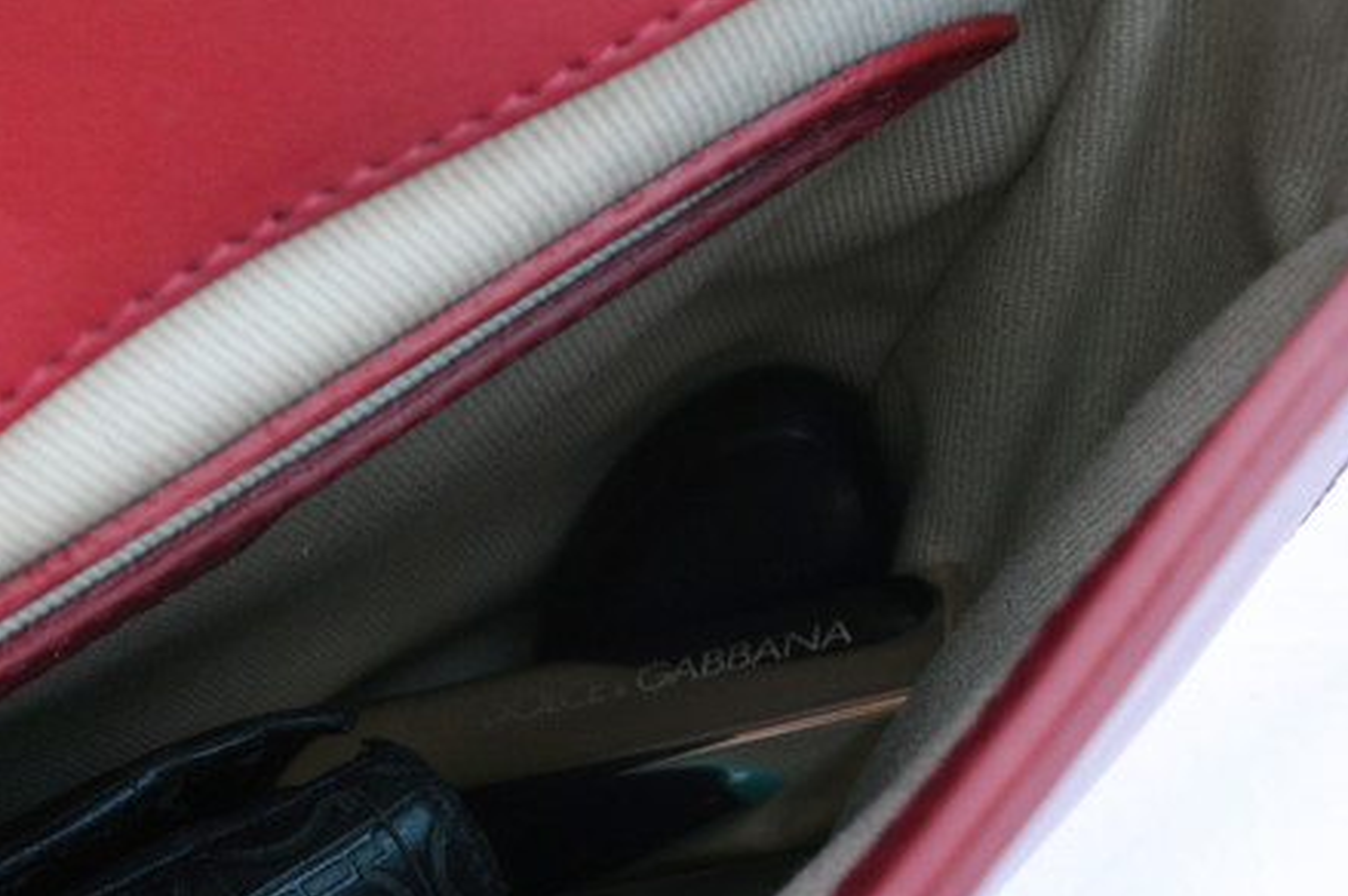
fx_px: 2357
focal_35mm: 63
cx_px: 292
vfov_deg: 20.8
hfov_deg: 31.2
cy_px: 891
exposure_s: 1/60
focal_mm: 18
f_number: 8
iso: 400
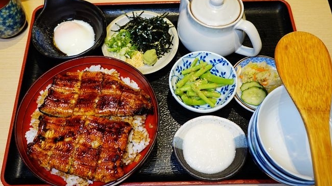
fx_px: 343
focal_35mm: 39
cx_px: 165
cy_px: 87
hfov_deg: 51.6
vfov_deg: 30.4
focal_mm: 13.56
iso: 320
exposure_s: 1/40
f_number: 3.5
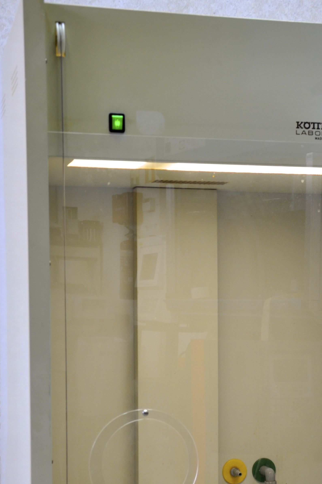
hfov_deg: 16.1
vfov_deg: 24.0
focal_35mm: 84
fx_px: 1130
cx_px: 247
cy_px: 359
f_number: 5.6
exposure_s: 1/13
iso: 200
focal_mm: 32
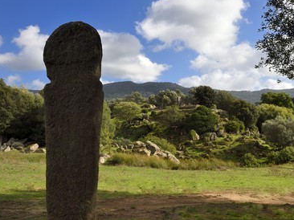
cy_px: 109
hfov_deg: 56.8
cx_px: 158
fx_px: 272
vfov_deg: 44.1
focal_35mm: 32
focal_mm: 29
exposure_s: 1/250
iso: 250
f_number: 14
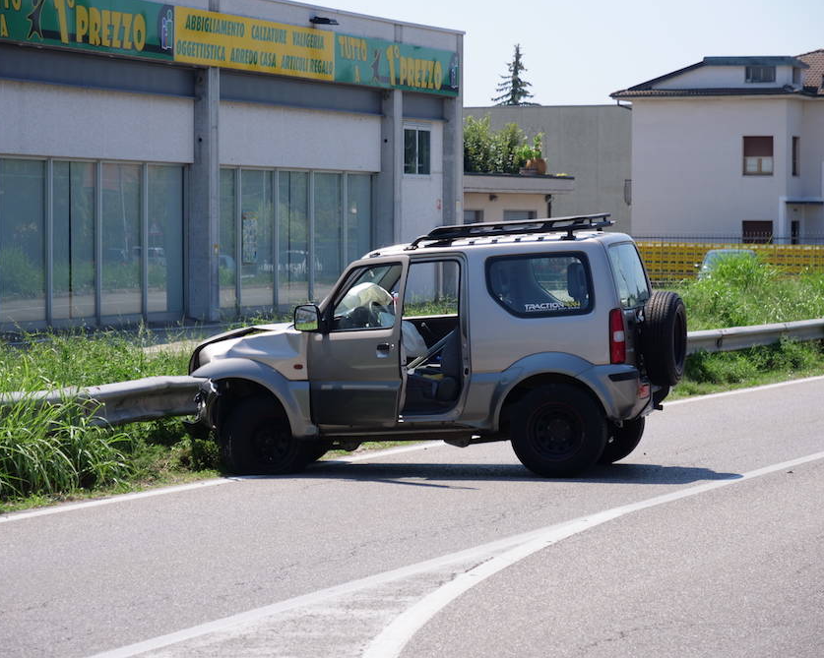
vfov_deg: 12.2
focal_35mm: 126
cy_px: 330
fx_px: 3072
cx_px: 402
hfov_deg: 15.3
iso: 200
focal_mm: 60
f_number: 4
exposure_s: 1/1300
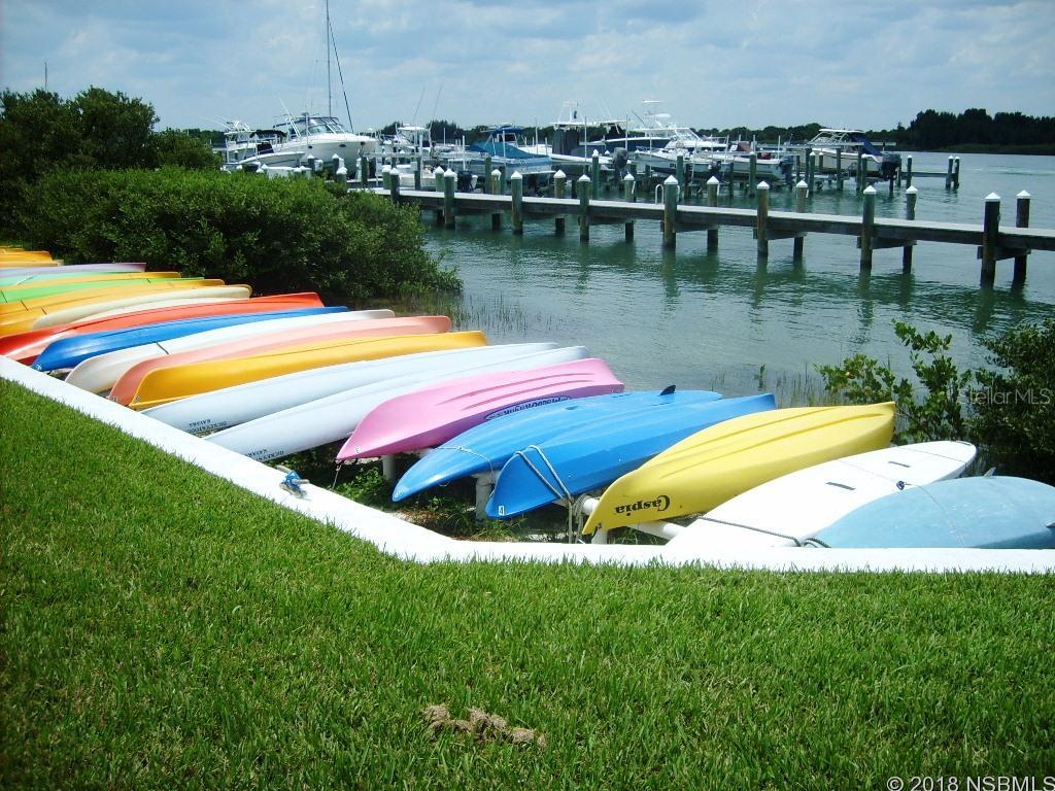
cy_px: 396
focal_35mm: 35
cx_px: 528
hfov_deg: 52.6
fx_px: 1067
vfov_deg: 40.7
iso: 50
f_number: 7.1
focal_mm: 5.8
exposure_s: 1/250
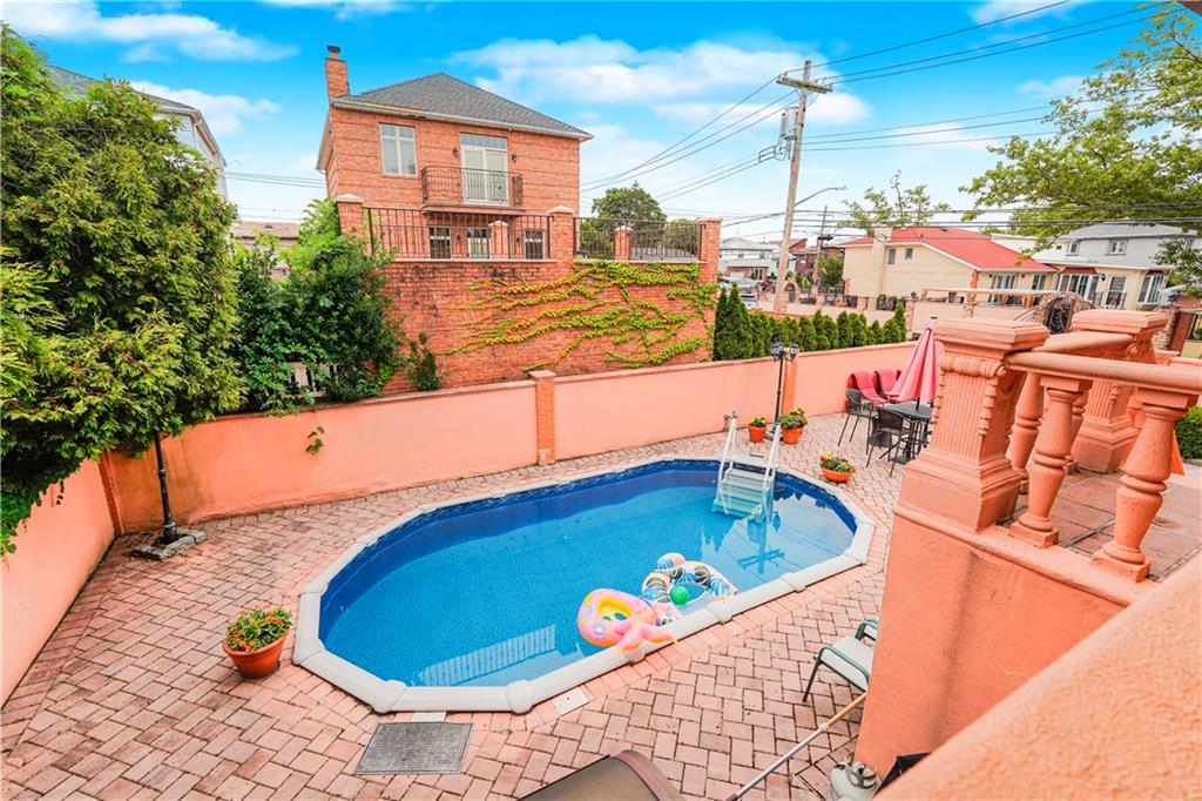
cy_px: 400
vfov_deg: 73.7
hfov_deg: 96.8
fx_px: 534
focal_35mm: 16
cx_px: 601
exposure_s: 1/320
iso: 100
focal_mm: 16
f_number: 5.6
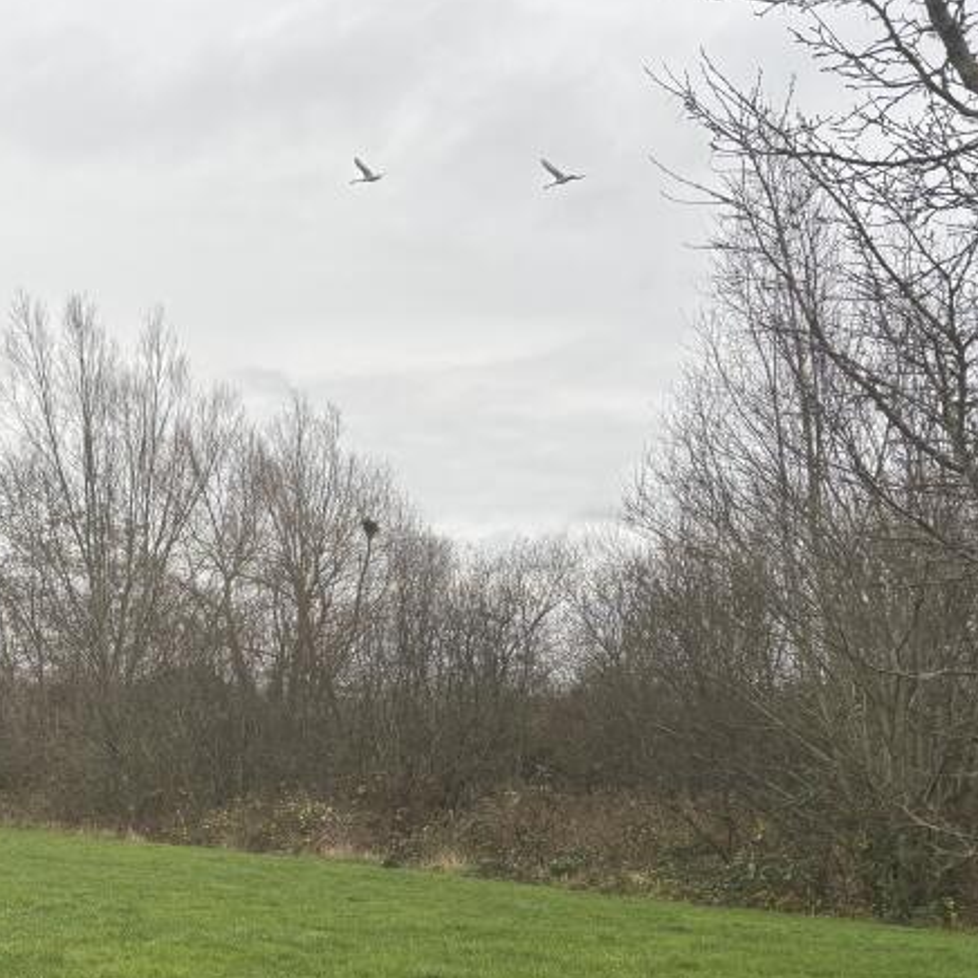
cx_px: -61
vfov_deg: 30.7
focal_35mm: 54
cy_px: 810
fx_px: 1726
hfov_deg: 29.0
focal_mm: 5.96
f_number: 1.6
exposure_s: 1/978
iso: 50
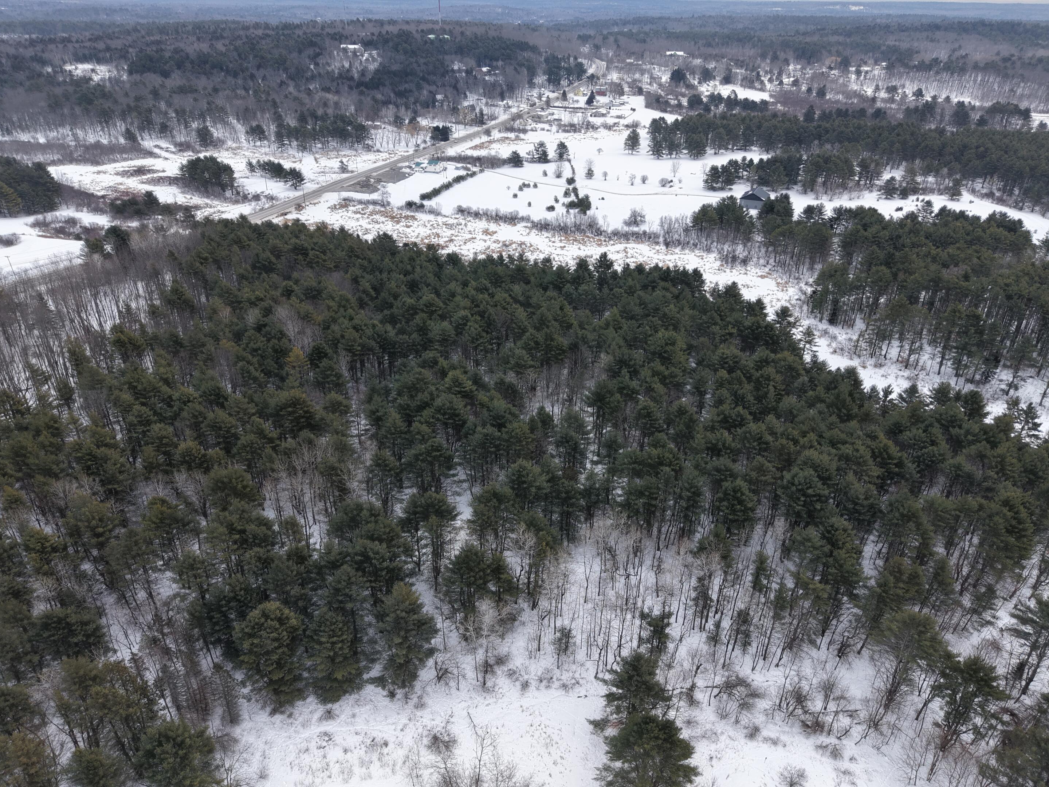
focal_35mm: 25
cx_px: 541
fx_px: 758
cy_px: 392
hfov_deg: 69.4
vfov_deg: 54.9
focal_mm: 8.67
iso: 190
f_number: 1.8
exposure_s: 1/2000
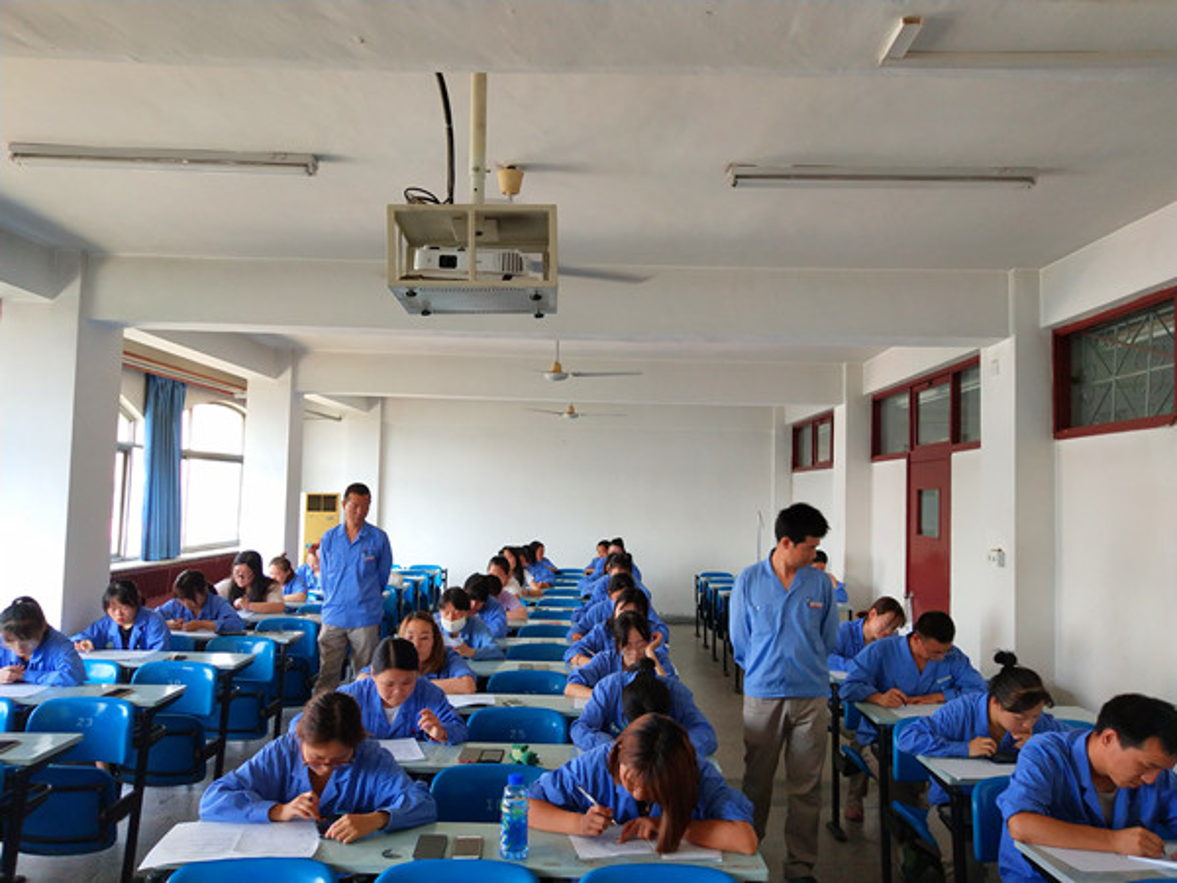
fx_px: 1020
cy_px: 442
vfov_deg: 46.8
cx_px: 588
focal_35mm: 30
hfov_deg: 60.0
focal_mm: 3.95
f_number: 1.8
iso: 148
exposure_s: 1/100
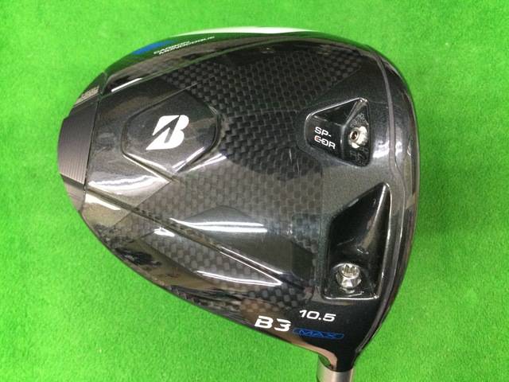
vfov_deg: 45.4
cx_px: 254
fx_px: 456
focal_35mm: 31
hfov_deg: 58.4
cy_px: 191
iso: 200
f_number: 2.4
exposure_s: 1/17
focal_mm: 3.3
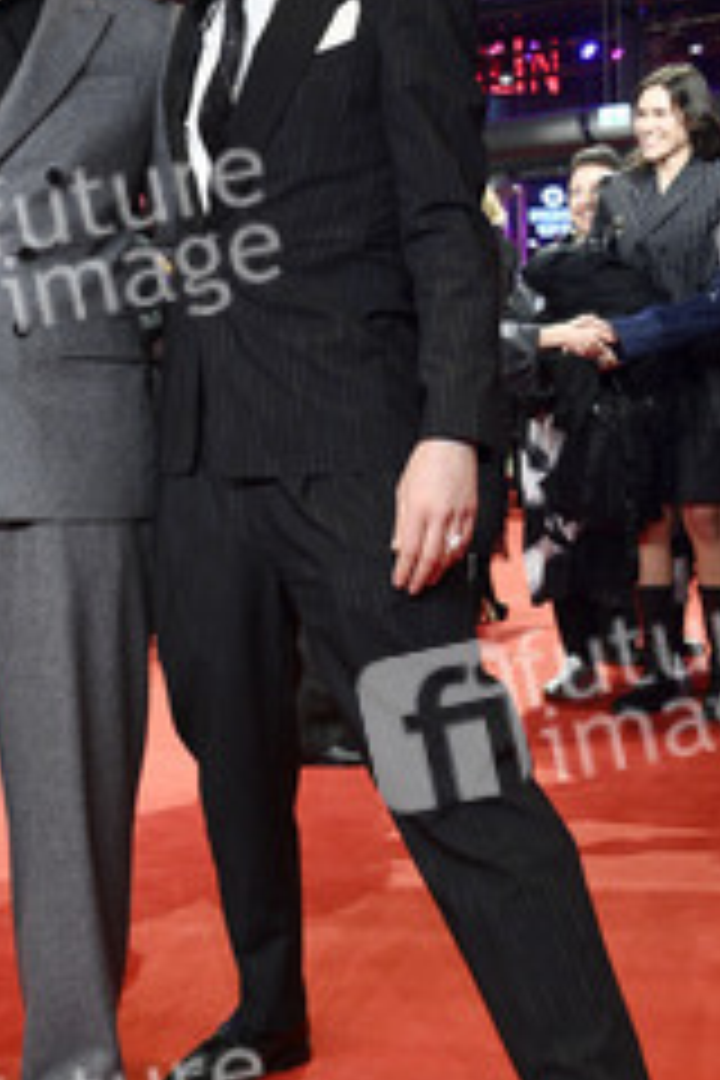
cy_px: 482
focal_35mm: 80
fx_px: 2400
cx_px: 180
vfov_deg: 25.3
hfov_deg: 17.0
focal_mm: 48
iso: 5000
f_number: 5.6
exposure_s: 1/200
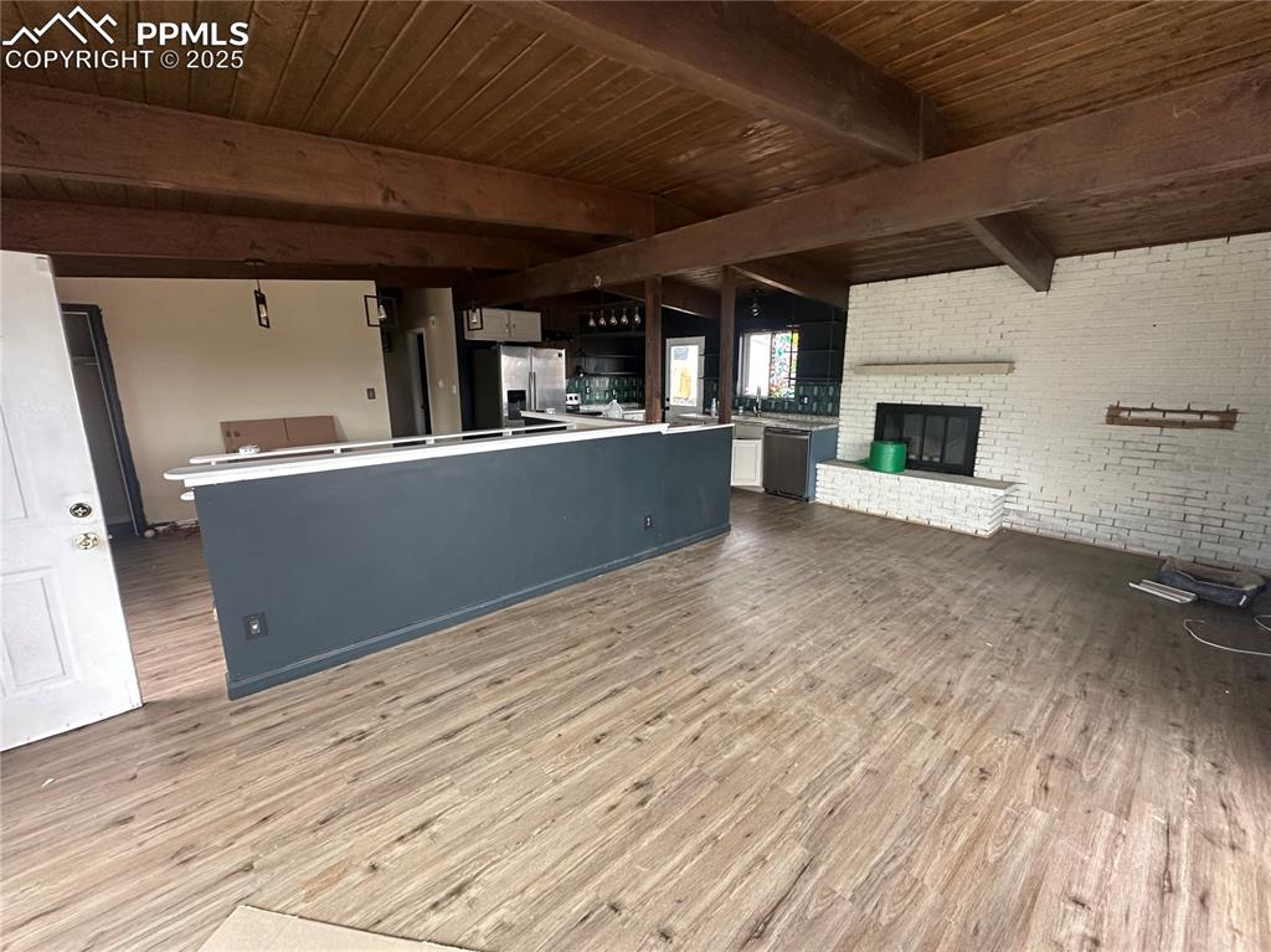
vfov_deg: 85.6
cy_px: 476
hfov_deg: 102.1
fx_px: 514
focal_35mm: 14
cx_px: 636
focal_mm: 2.22
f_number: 2.2
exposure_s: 1/99
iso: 320
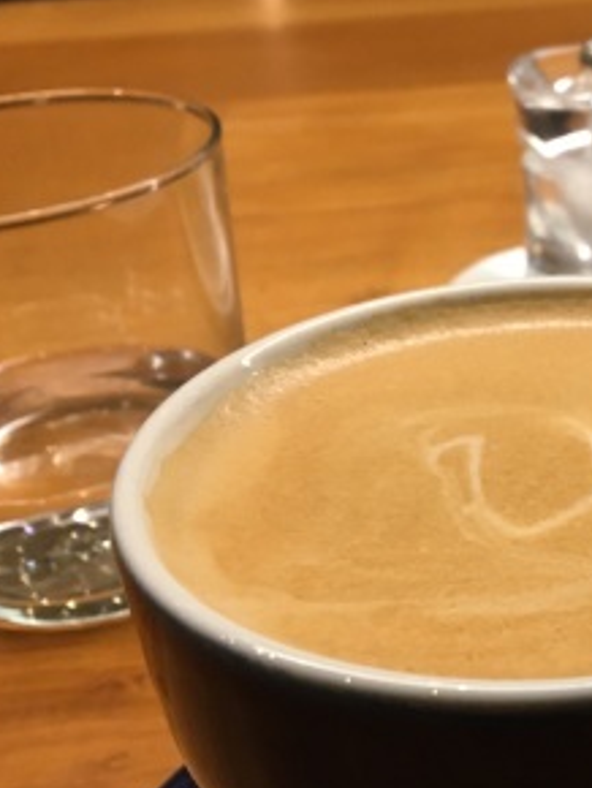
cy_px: 508
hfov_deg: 23.7
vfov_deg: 32.0
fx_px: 1366
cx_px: 549
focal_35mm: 60
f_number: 2.2
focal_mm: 4.15
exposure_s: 1/30
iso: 125
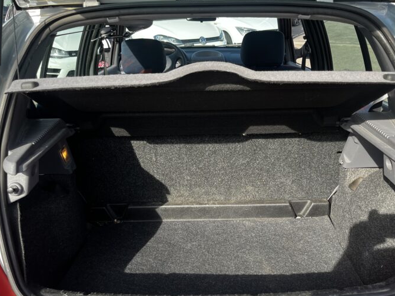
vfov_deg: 45.4
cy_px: 165
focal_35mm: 31
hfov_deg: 58.4
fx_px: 354
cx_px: 199
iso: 50
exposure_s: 1/487
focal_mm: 5.1
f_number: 1.6
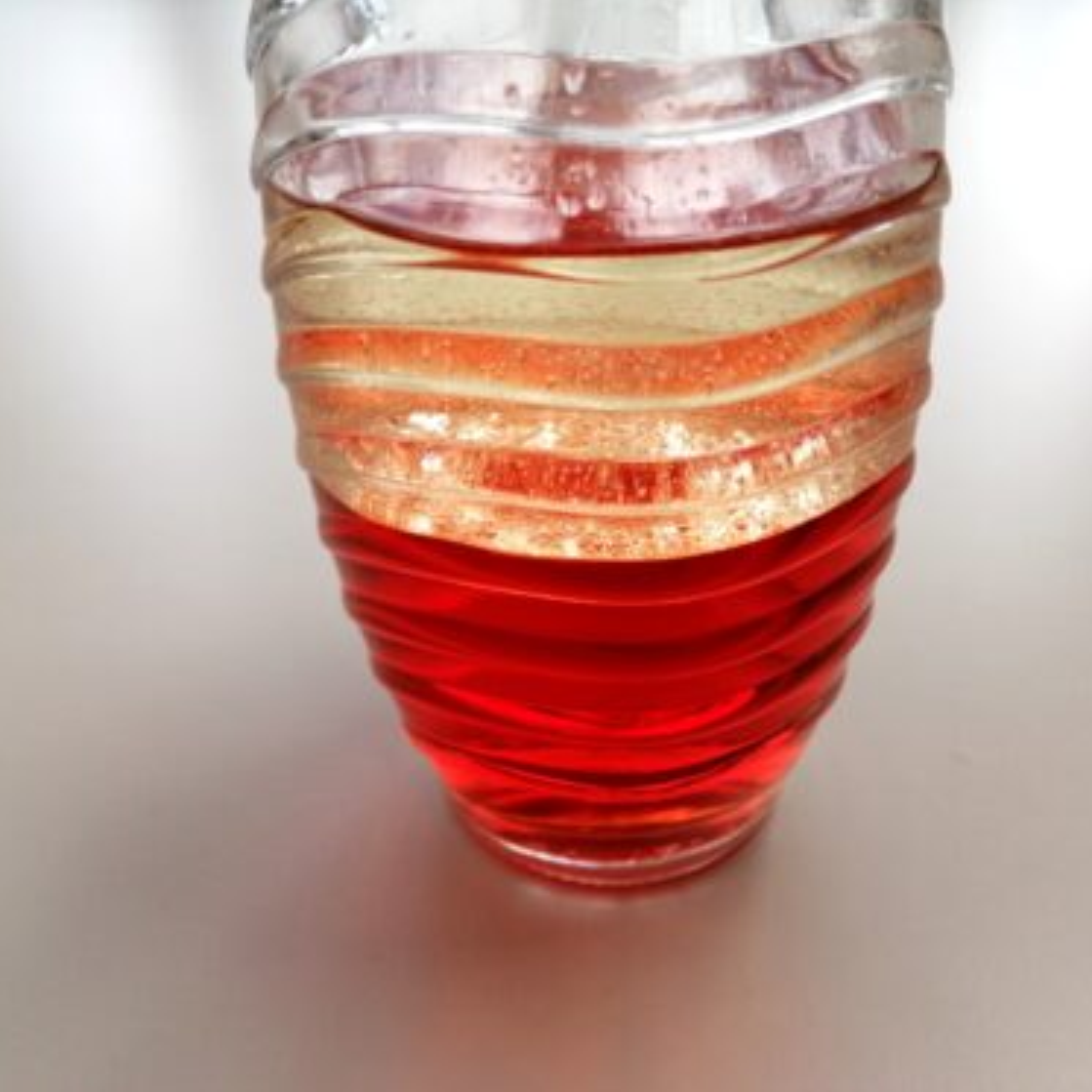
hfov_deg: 50.9
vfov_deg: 51.1
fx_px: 1142
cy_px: 546
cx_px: 627
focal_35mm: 32
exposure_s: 1/100
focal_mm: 4.75
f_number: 1.8
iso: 64
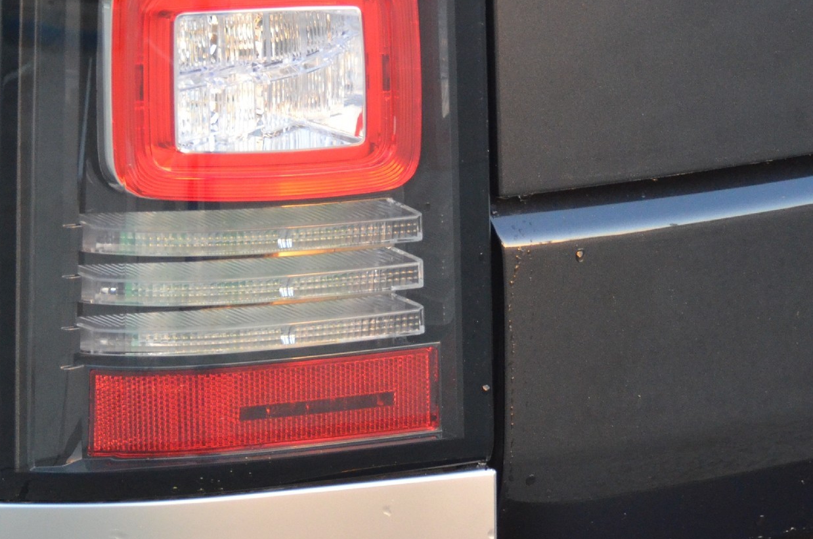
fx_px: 4778
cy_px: 44
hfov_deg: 9.7
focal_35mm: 212
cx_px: 265
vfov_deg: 6.4
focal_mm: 70
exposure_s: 1/125
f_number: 5
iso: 1600
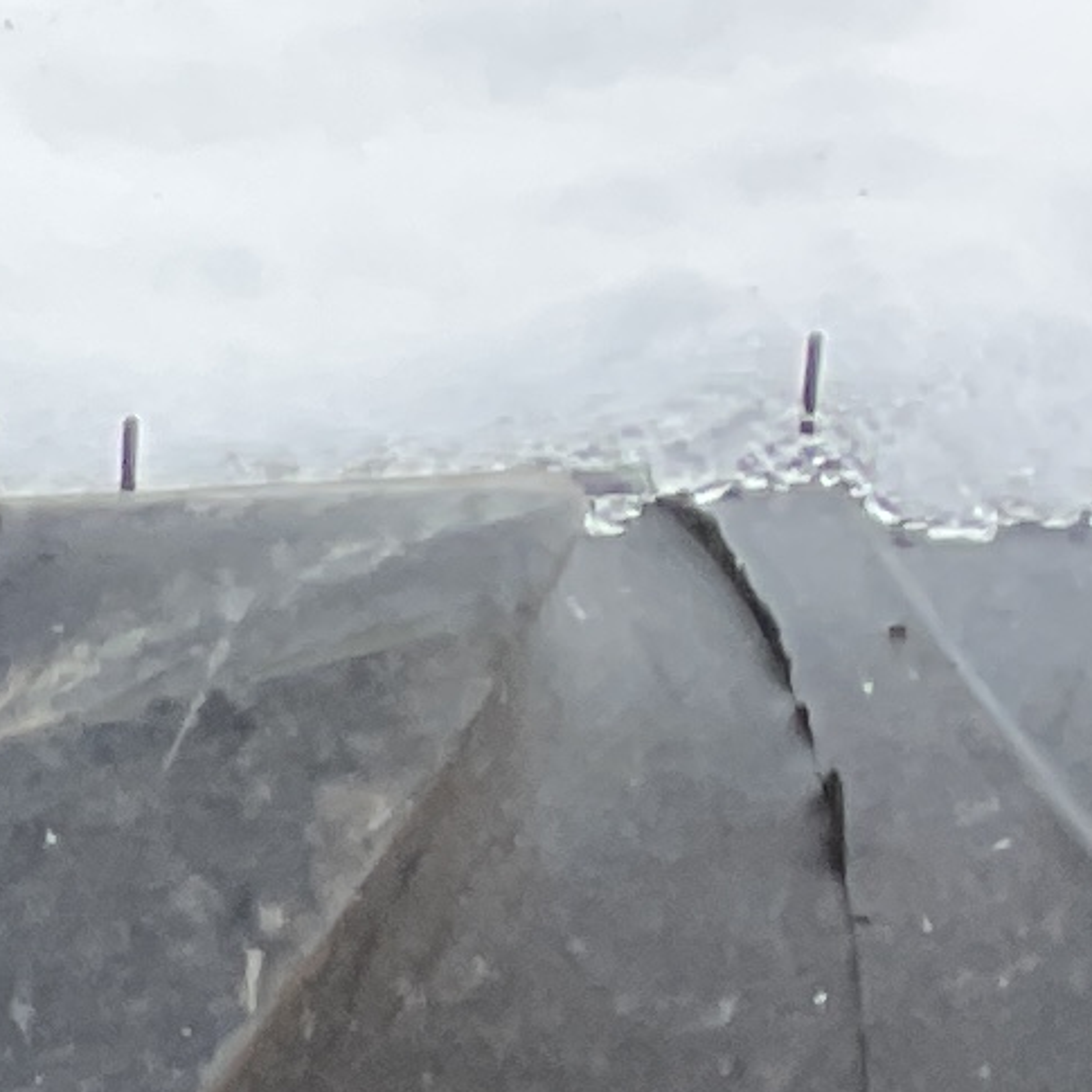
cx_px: -3197
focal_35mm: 213
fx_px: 7602
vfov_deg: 7.6
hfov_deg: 6.6
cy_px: 2808
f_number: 1.8
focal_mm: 3
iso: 16
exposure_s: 1/403
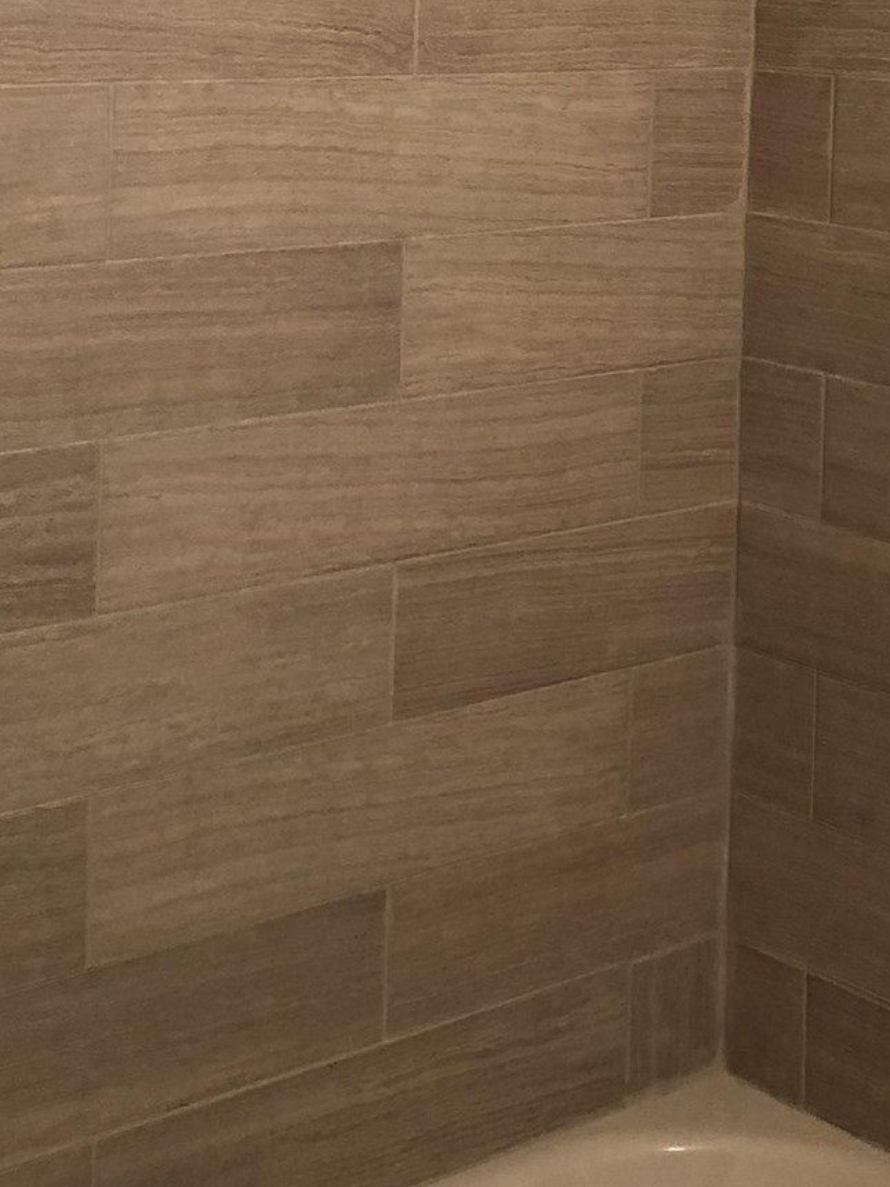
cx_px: 607
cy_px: 116
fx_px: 2571
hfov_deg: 19.6
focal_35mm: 75
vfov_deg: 25.2
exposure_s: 1/15
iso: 50
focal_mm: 4
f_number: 1.8
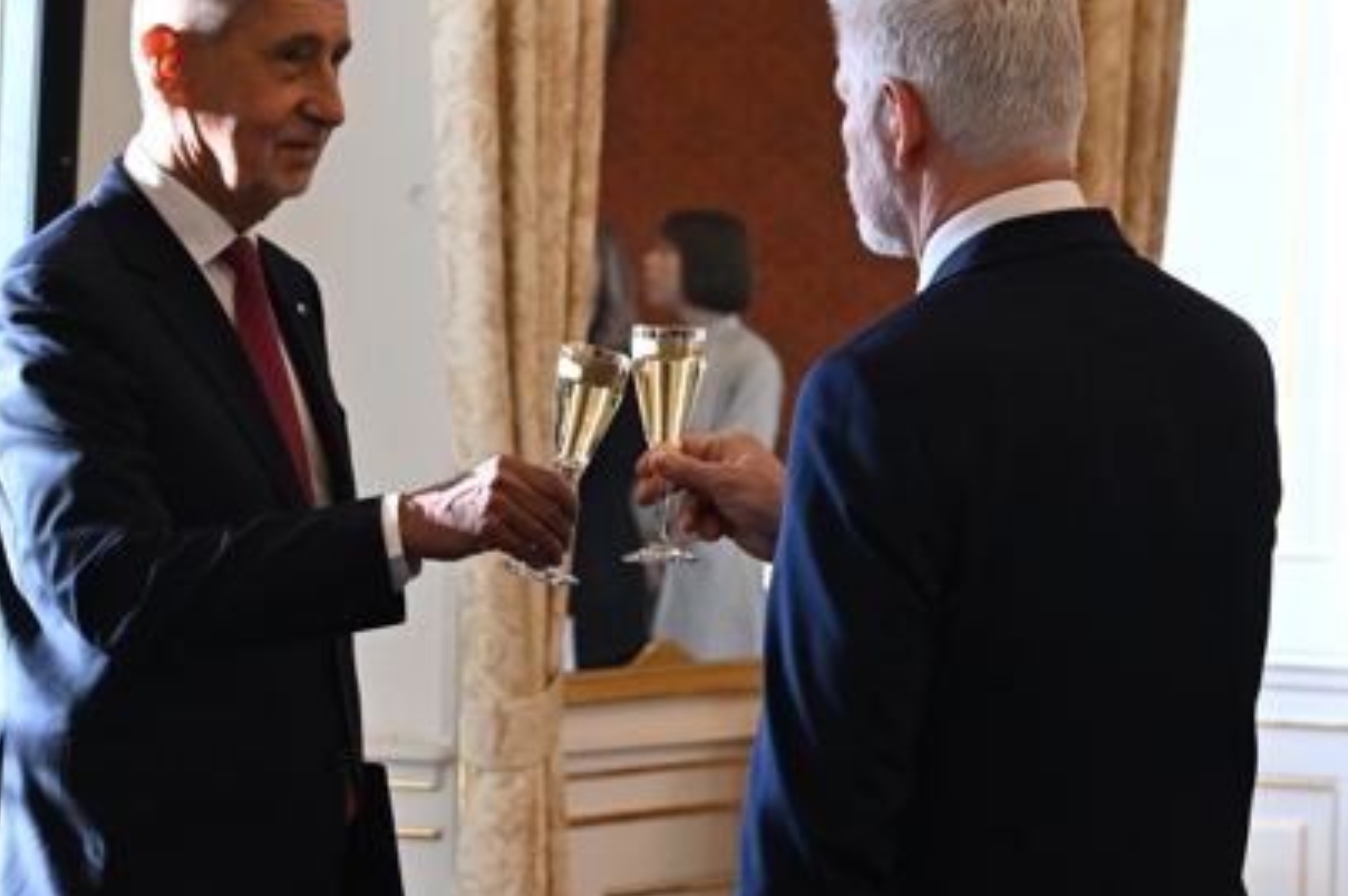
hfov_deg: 11.4
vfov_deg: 7.6
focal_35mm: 180
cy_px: 578
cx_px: 589
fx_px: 6734
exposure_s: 1/500
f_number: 5.6
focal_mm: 70
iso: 2500
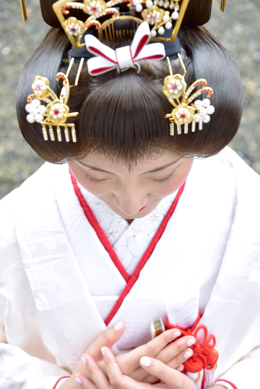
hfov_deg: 19.5
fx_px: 757
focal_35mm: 70
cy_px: 194
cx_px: 130
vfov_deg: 28.8
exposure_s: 1/200
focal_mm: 70
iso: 1000
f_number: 6.3
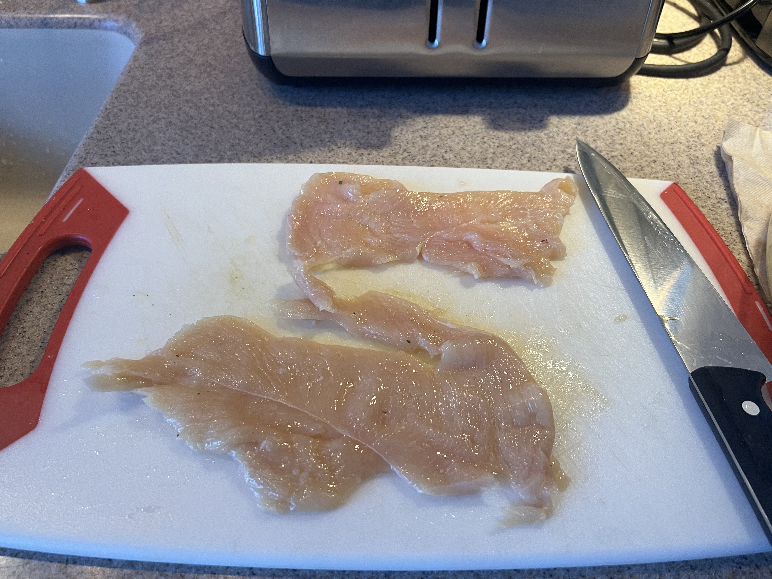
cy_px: 297
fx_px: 602
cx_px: 386
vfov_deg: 51.3
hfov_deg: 65.3
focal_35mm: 27
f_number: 1.5
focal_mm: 5.7
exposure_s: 1/60
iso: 160
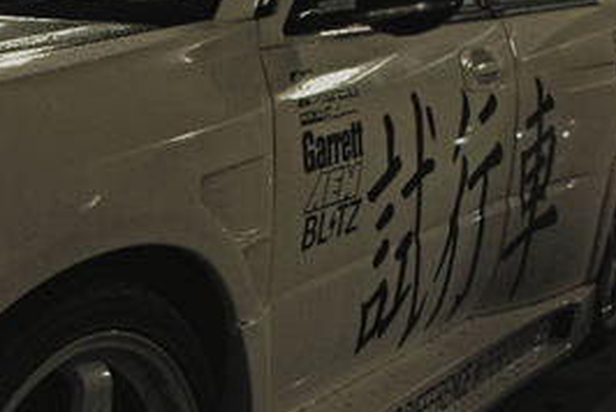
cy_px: 222
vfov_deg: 21.0
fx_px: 1113
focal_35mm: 65
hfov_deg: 28.2
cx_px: -56
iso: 200
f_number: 5
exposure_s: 1/4
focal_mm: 18
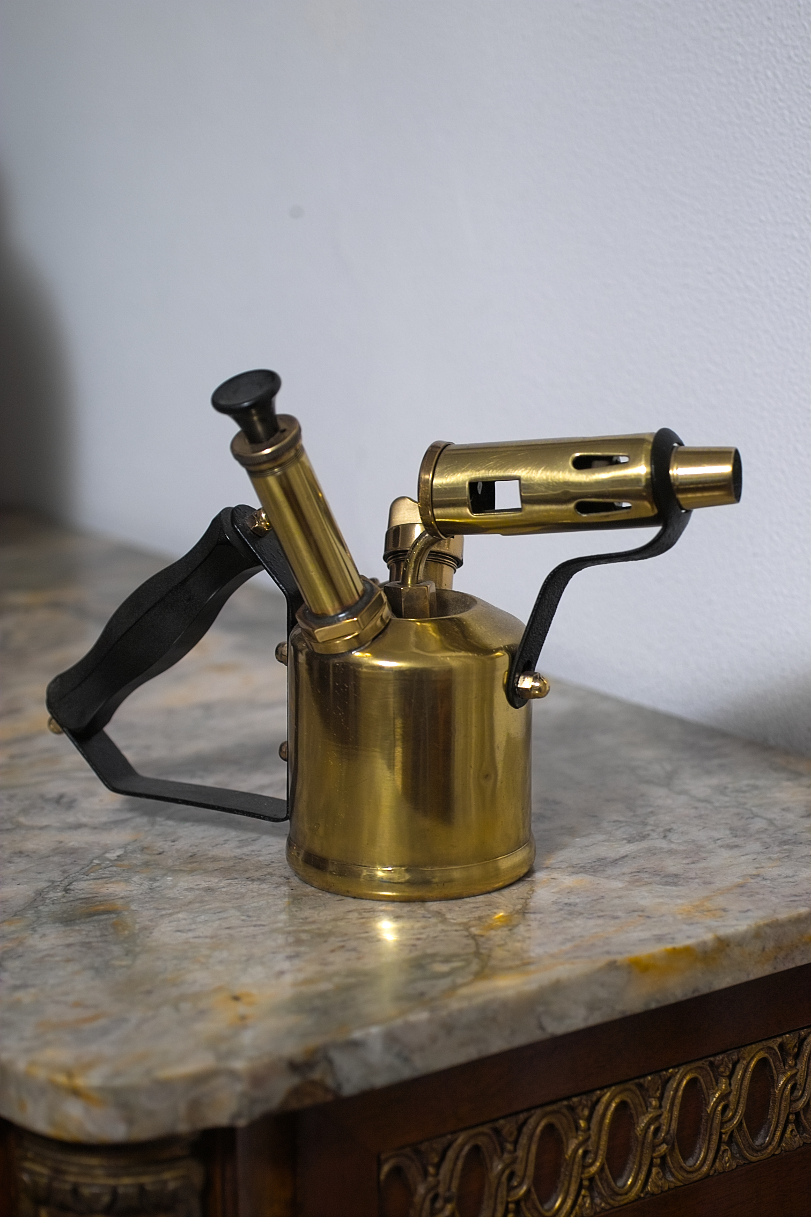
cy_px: 608
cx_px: 406
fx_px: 2872
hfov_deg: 16.1
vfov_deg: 23.9
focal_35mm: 85
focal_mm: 50
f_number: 3.2
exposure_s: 1/2.5
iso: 100
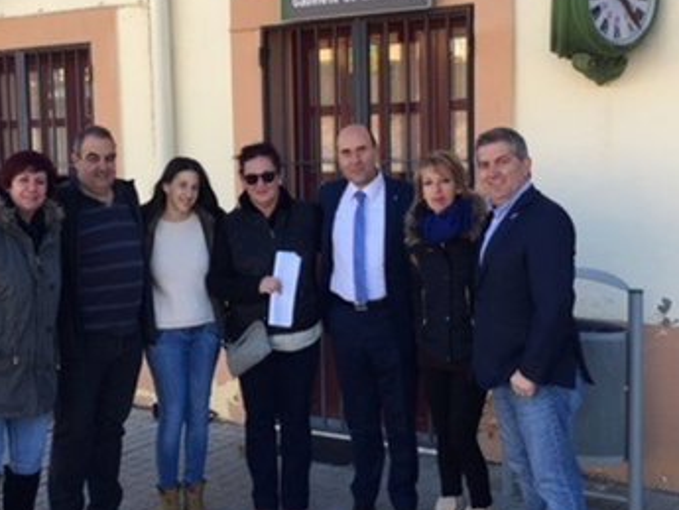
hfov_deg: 33.1
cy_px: 260
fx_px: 1138
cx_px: 260
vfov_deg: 25.2
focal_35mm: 58
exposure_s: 1/326
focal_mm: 4.15
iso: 25
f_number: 2.2
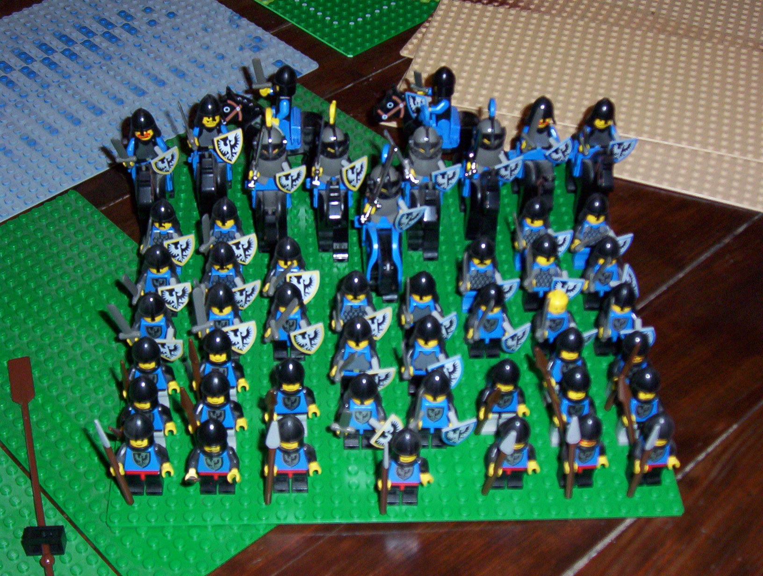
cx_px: 382
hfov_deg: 37.4
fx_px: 1127
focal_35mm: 51
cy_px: 288
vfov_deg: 28.7
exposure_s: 1/37.4
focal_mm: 7.88
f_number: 3.16
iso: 140
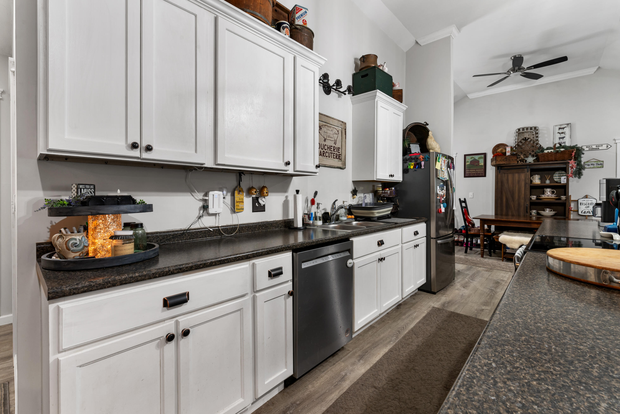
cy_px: 207
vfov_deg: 77.3
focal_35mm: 15
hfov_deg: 100.4
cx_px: 310
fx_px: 258
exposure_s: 1
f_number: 10
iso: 320
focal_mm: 15
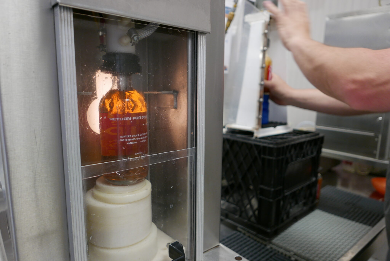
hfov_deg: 73.7
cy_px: 130
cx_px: 195
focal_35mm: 24
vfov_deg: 53.2
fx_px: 260
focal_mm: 10.9
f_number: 1.7
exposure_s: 1/60
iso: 200
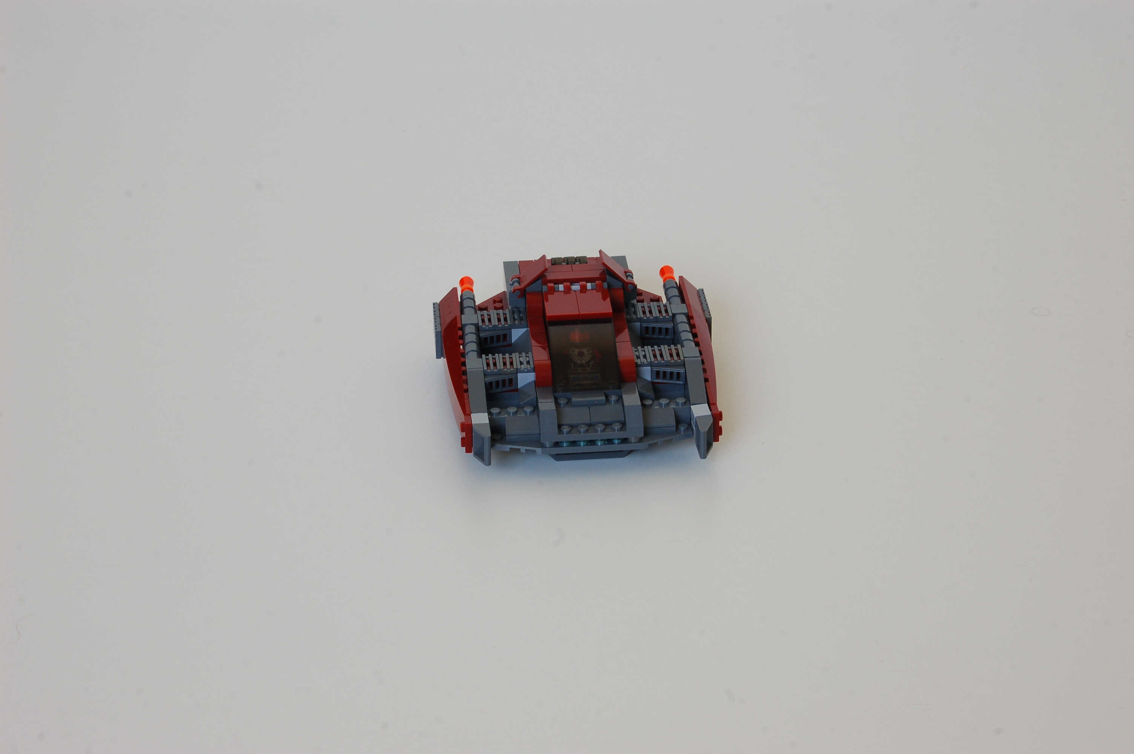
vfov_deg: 16.5
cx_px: 567
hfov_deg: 24.6
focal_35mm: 82
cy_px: 377
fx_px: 2596
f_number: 14
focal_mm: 55
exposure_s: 1/3
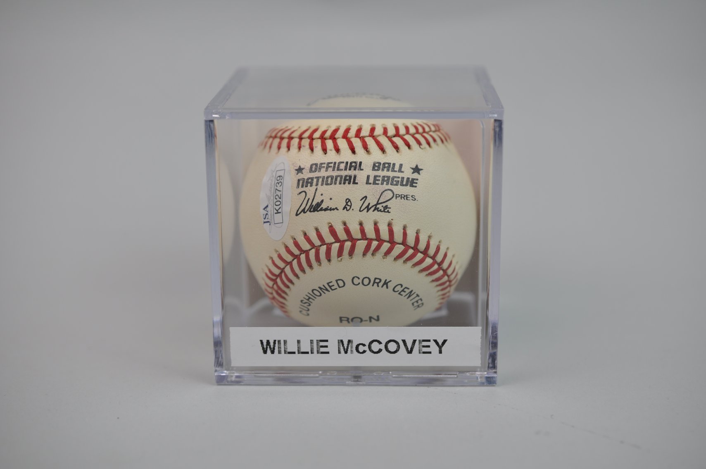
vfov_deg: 22.6
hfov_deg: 33.4
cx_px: 353
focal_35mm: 60
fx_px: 1175
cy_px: 234
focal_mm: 40
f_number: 4
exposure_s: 1/60
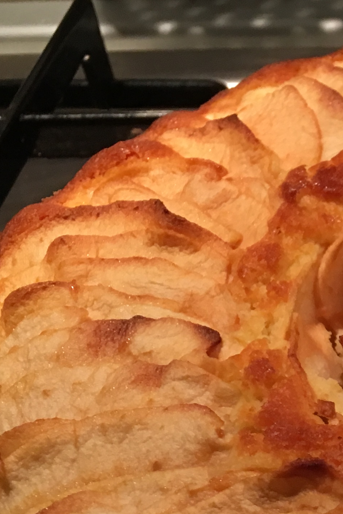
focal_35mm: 85
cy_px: 491
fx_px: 1215
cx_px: 578
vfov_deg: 23.1
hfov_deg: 14.5
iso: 125
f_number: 2.2
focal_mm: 4.15
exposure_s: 1/33
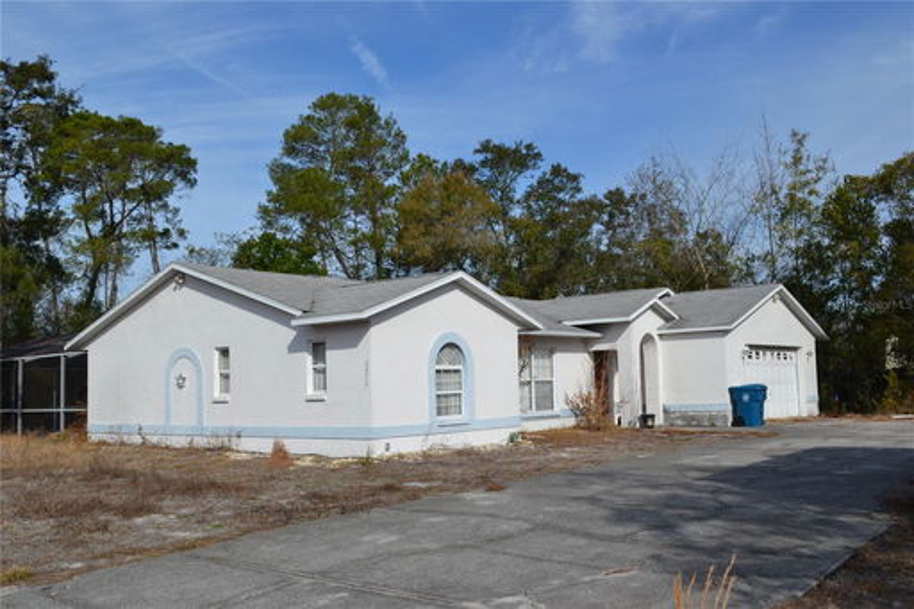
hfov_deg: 57.2
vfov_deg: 39.9
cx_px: 457
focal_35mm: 33
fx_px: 838
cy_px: 304
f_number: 9
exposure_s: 1/320
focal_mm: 22
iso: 100
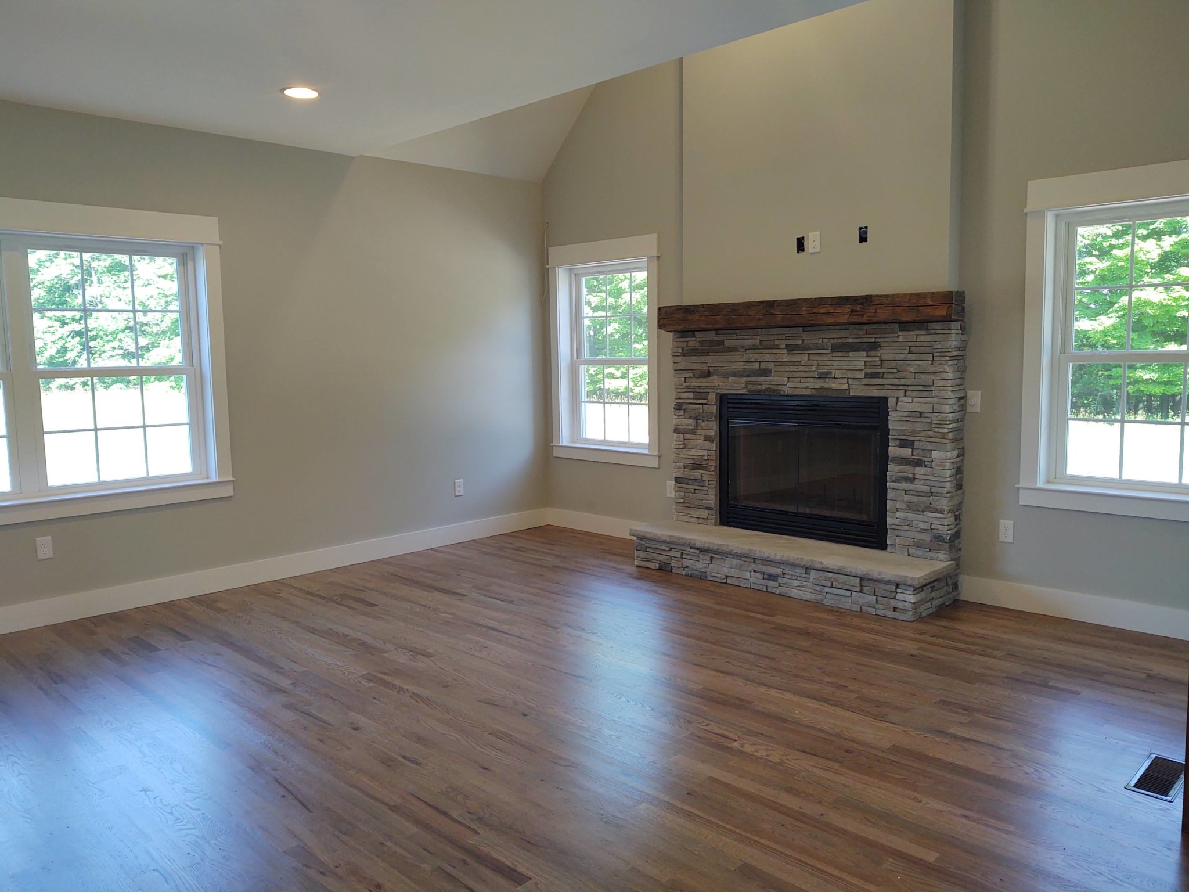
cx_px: 594
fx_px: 927
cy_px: 446
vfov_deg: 51.4
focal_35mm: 27
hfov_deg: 65.3
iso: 100
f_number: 1.7
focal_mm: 4.75
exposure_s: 1/103
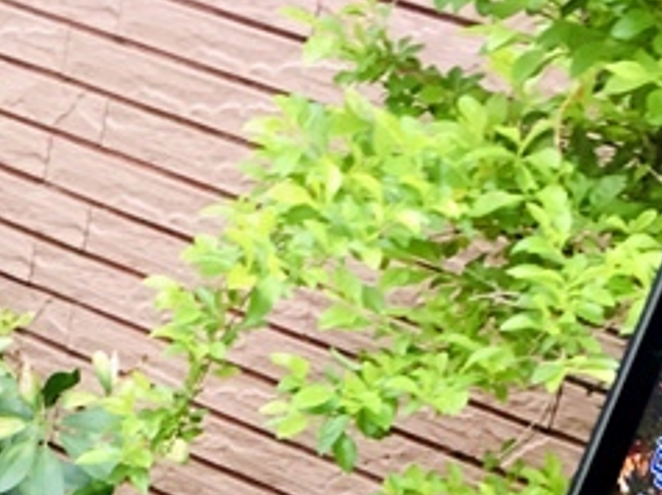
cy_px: 944
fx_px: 2216
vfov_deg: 11.6
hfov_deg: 16.9
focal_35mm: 116
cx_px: 175
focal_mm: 4.15
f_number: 2.2
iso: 25
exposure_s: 1/40
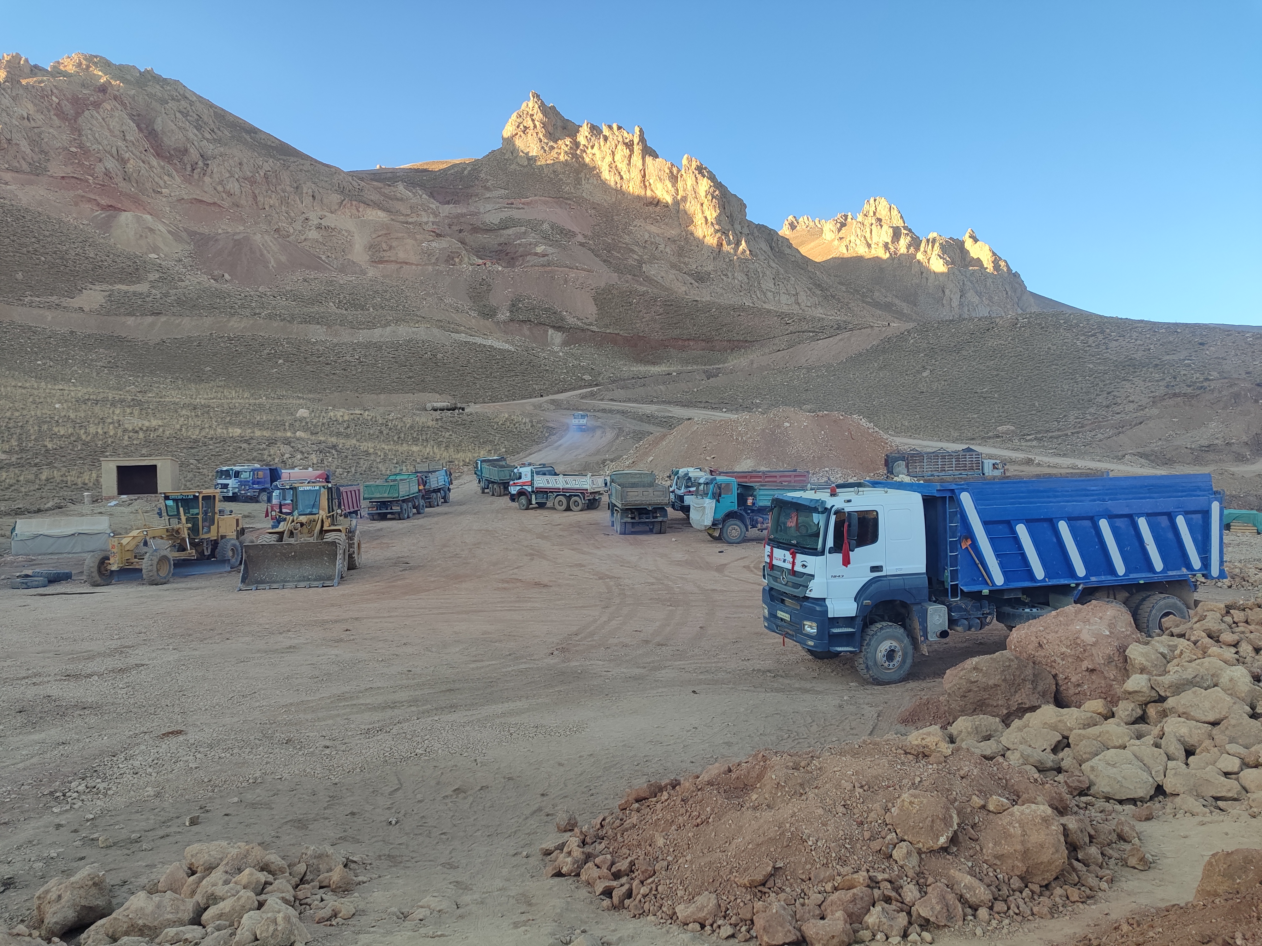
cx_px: 631
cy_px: 473
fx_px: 911
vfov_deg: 54.9
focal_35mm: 25
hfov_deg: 69.4
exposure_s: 1/206
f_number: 1.89
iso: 50
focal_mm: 5.95
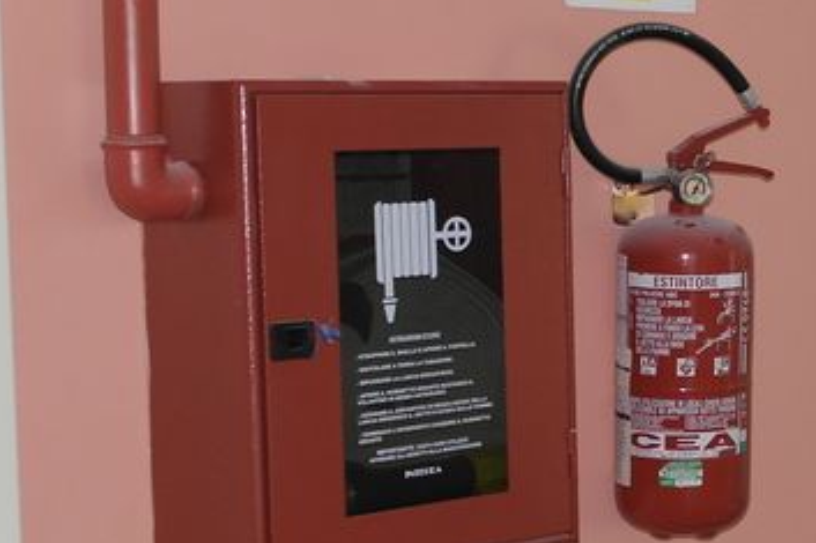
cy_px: 293
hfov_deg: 18.6
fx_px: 2311
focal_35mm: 102
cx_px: 1061
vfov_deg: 13.4
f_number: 3.5
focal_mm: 20
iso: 400
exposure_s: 1/60
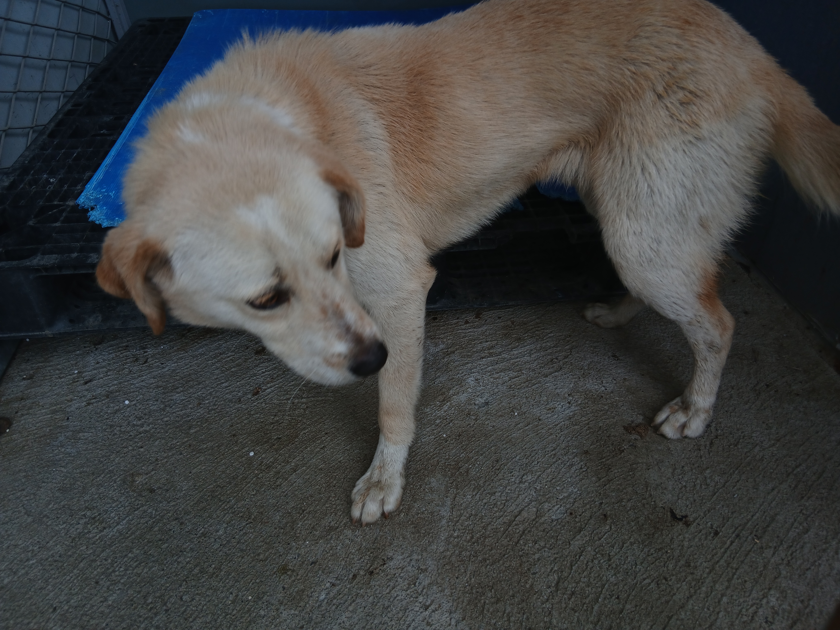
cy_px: 315
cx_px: 420
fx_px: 631
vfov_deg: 53.1
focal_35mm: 26
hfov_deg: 67.3
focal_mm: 3.98
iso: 20
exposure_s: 1/122
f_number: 1.8
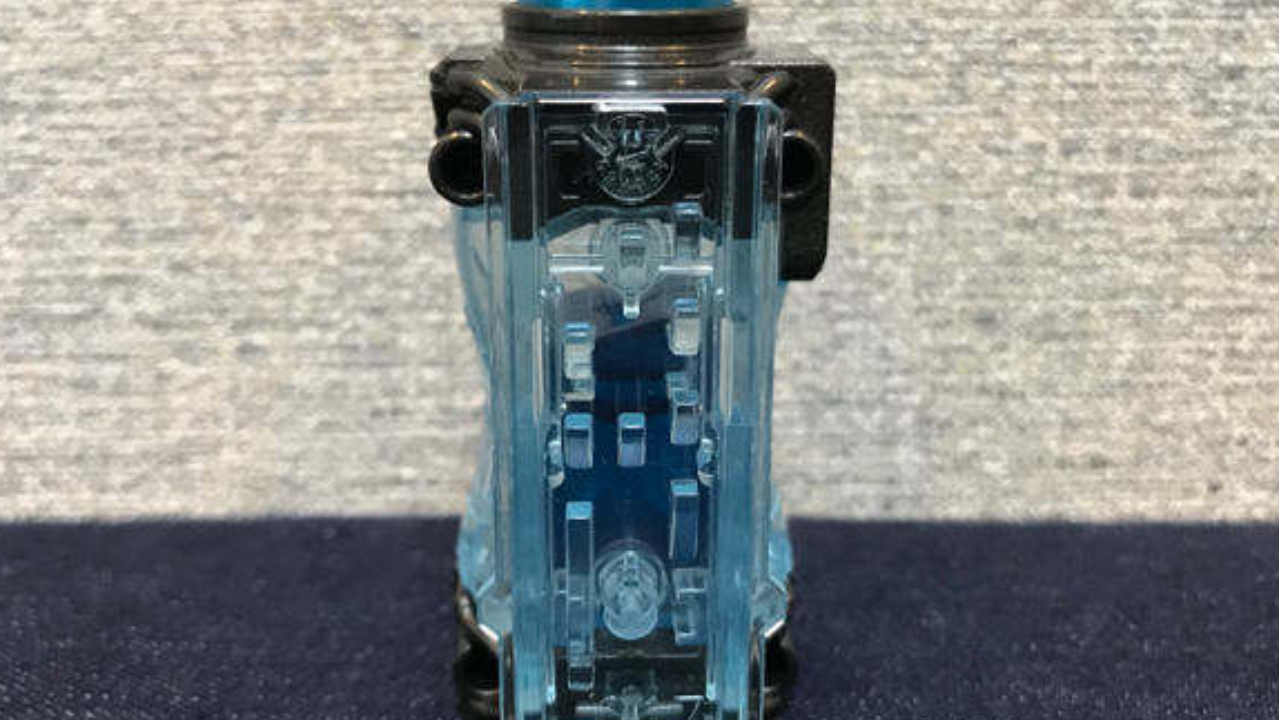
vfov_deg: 34.6
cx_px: 631
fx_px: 1153
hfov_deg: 58.0
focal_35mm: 34
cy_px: 303
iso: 64
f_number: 1.8
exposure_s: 1/17
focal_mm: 3.99
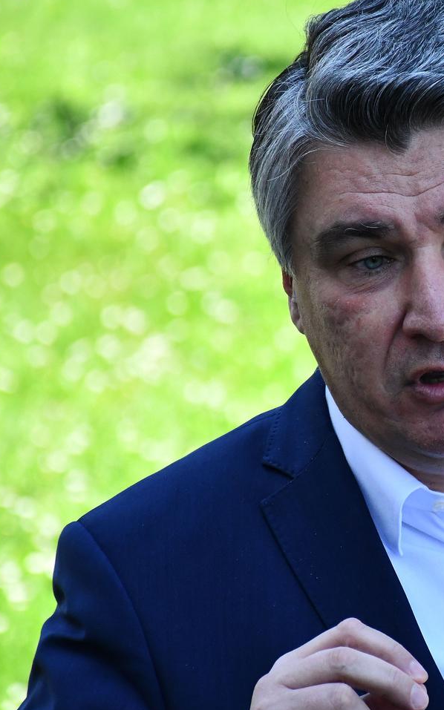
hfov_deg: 3.7
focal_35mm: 358
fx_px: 6932
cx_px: 500
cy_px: 319
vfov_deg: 5.9
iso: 3200
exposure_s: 1/2500
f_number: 6.3
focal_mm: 140
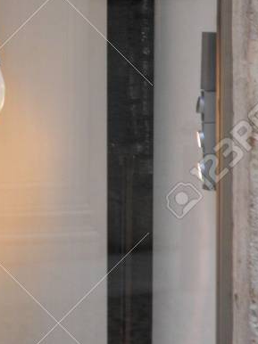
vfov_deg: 9.4
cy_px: -9
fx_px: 2079
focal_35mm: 209
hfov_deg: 7.0
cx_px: -89
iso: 100
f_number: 3.8
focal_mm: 11.2
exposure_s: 1/50
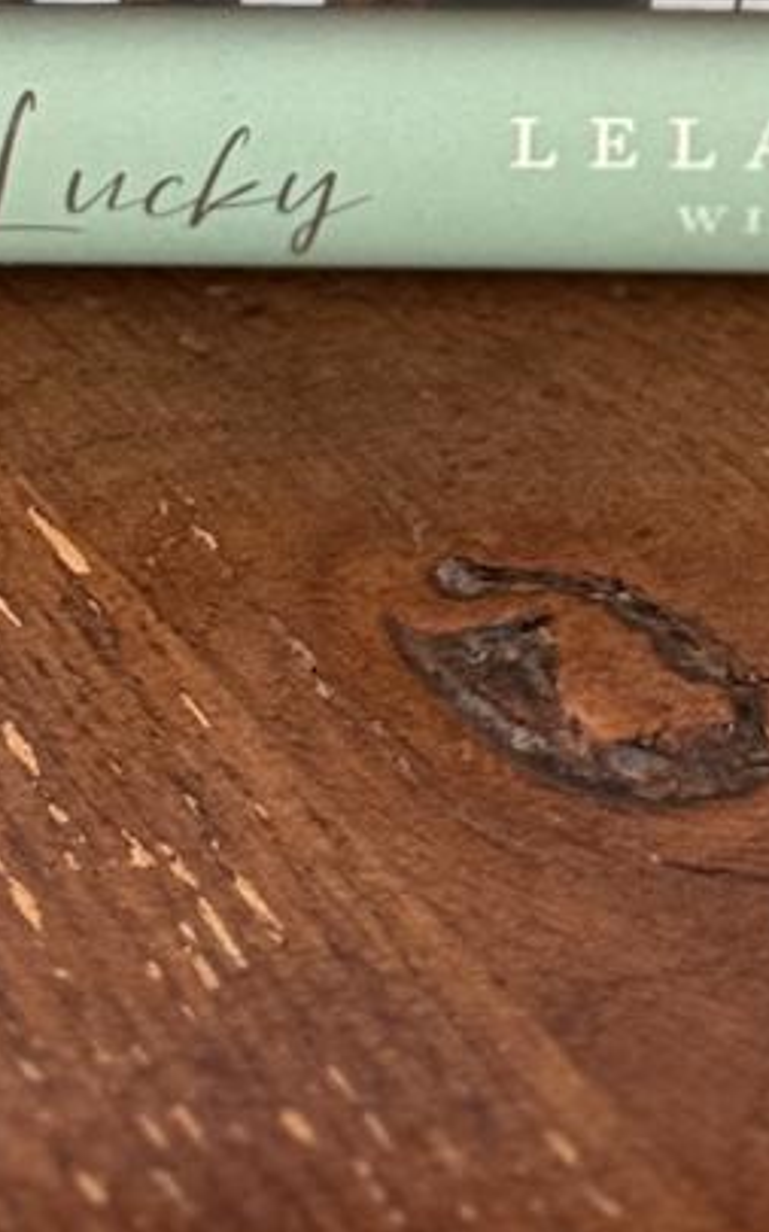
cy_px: -931
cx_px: 729
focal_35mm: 201
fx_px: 6742
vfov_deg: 9.9
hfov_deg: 6.5
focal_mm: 6.76
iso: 250
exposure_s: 1/60
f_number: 1.78
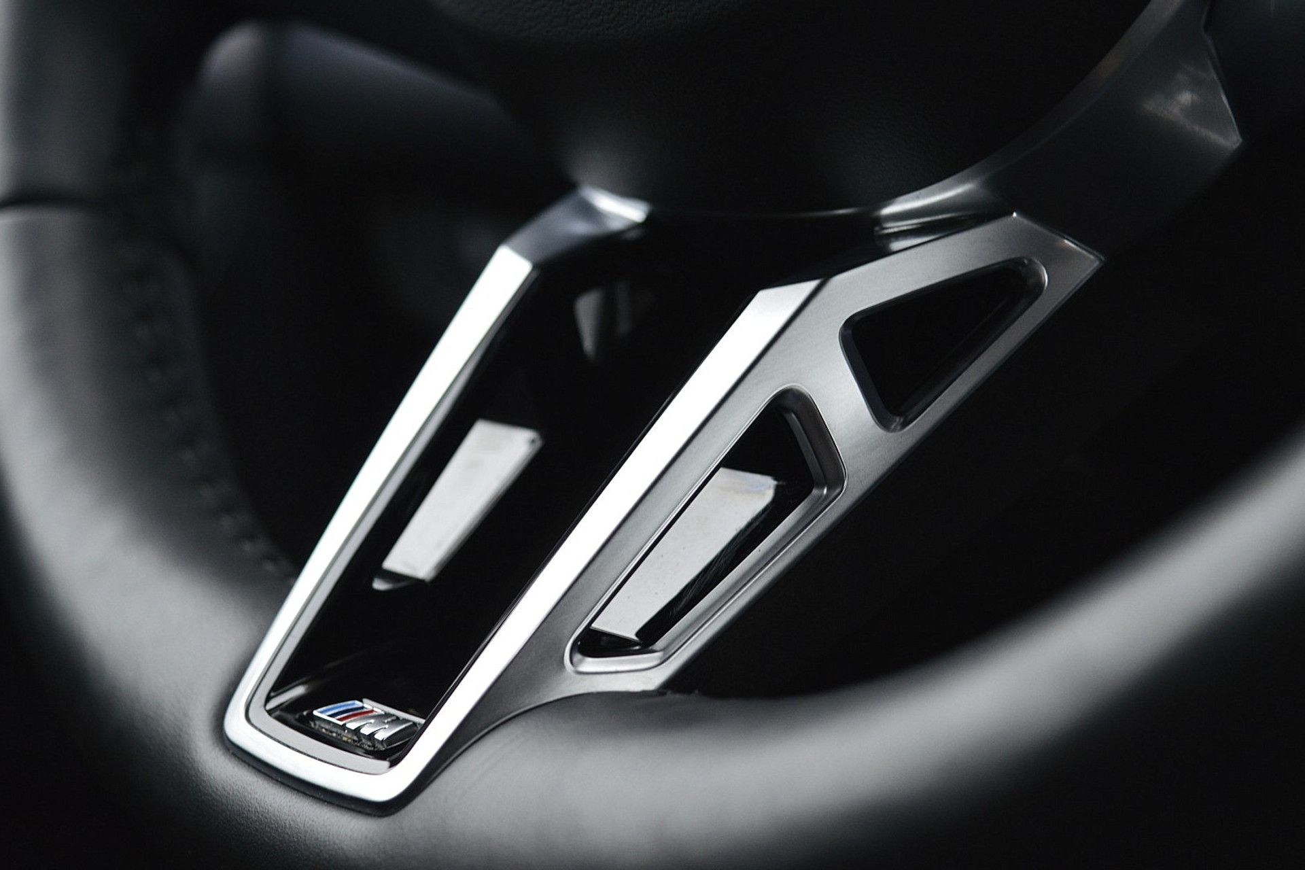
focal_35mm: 69
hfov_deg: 29.2
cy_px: 435
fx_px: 2501
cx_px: 652
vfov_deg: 19.7
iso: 800
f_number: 5
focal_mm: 46
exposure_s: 1/60
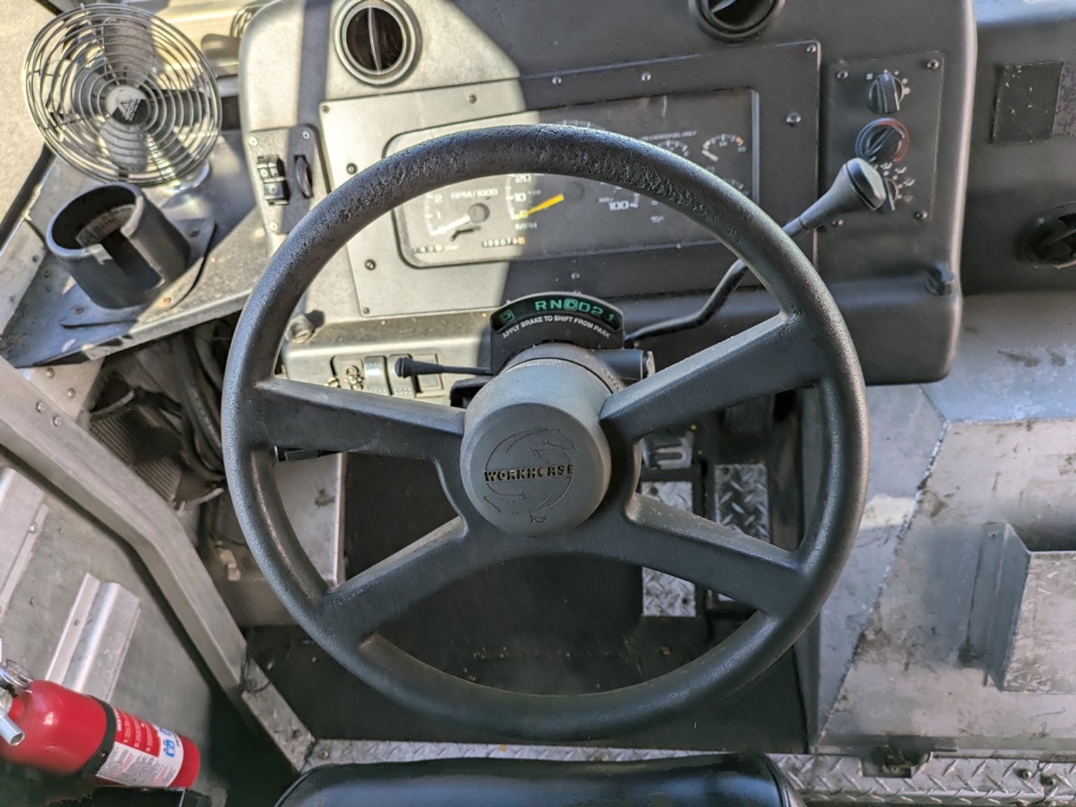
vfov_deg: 54.9
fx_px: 777
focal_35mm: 25
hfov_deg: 69.4
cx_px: 538
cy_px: 404
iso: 42
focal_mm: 5.43
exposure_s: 1/522
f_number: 1.89
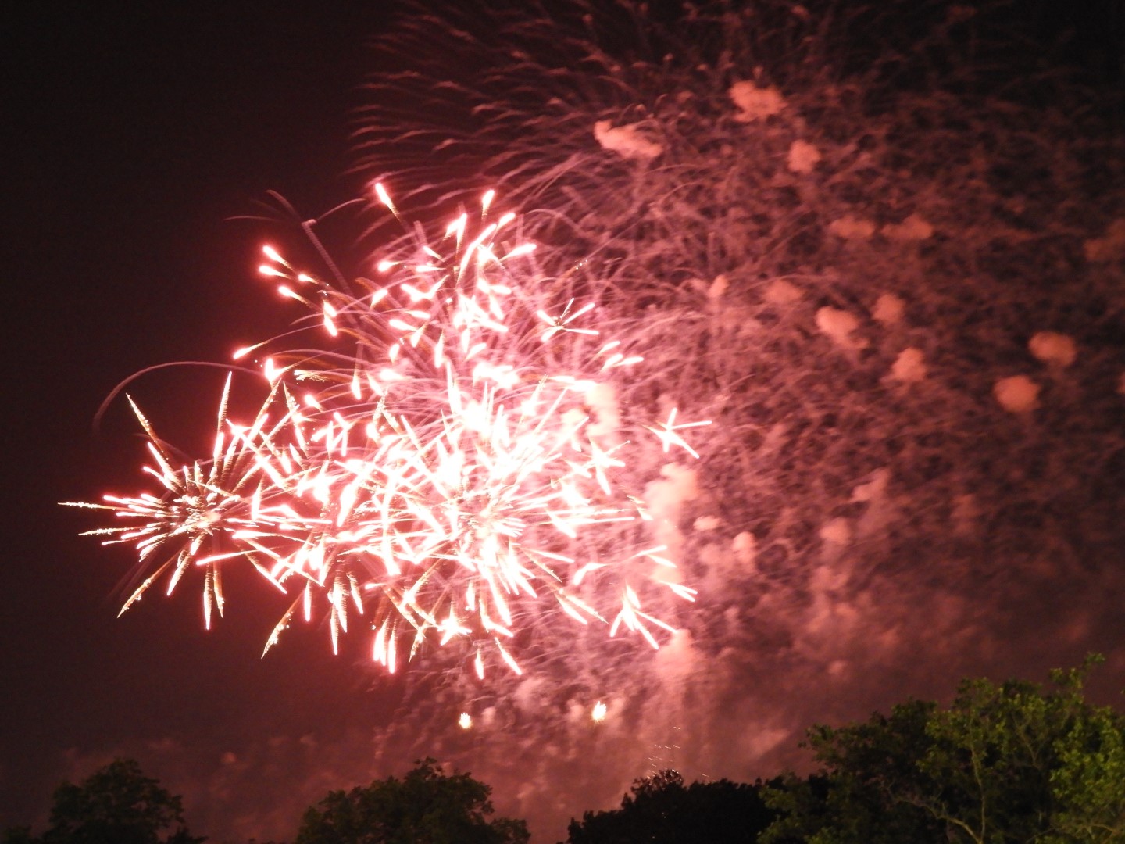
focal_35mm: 70
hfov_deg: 27.8
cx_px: 562
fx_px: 2275
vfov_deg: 21.0
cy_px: 422
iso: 800
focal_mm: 12.5
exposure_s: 1/3
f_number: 4.5
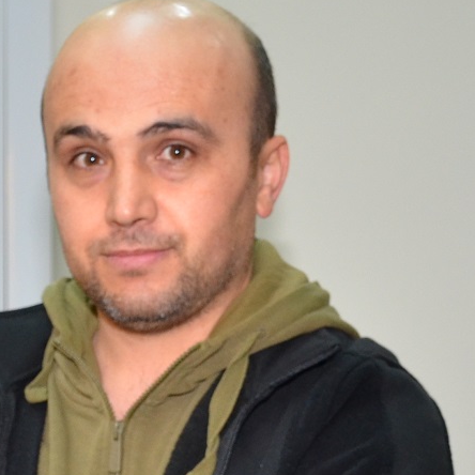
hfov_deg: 12.7
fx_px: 2048
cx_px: -166
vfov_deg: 12.7
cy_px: 646
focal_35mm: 132
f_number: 4
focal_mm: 23
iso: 800
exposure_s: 1/60
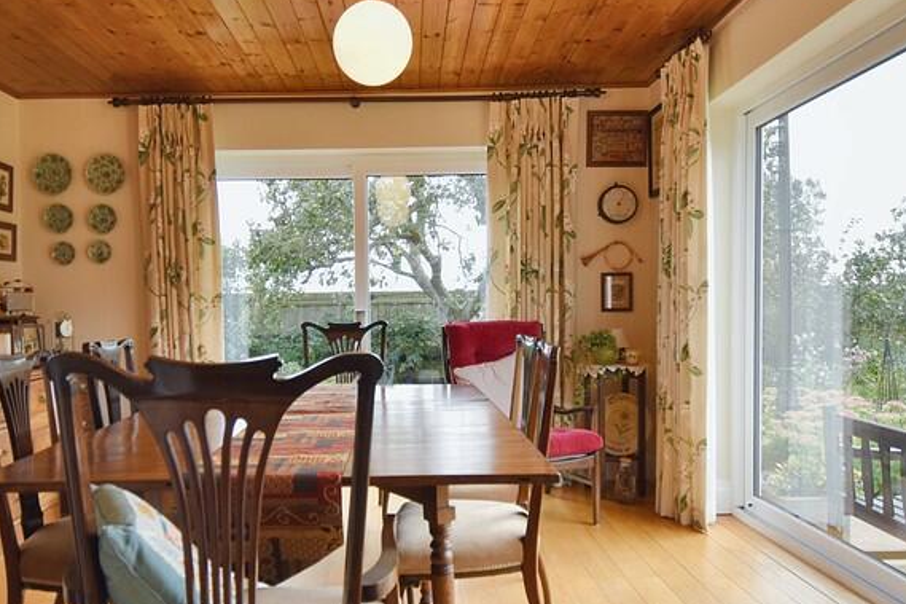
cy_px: 343
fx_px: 679
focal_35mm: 27
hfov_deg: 67.1
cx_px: 393
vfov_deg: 47.8
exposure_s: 1/40
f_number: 4.5
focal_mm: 10
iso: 100
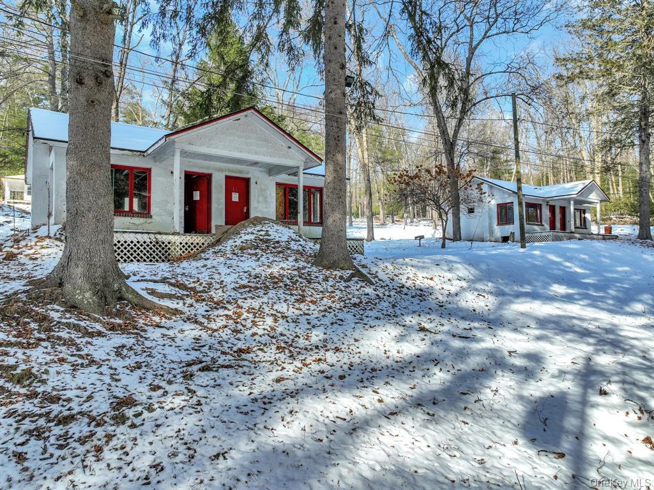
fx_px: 453
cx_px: 327
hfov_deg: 71.6
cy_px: 245
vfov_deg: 56.8
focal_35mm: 24
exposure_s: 1/1000
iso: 120
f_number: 2.8
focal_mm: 12.29
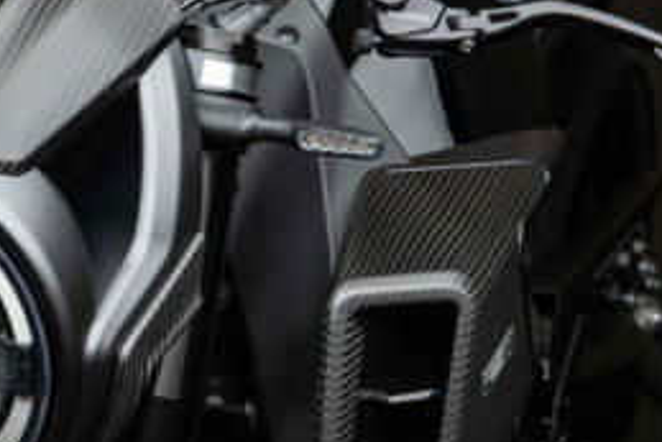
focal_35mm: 135
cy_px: 310
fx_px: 2484
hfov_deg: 15.0
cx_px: 87
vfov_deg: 10.2
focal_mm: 70
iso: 250
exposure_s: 1/100
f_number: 13
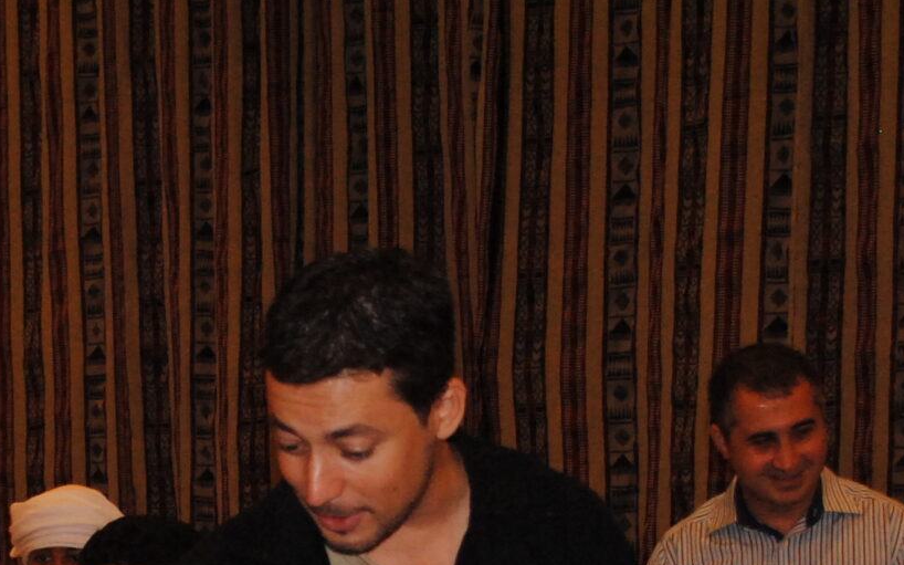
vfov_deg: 10.9
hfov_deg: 17.9
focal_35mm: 115
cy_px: 852
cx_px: 112
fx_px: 2833
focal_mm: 24
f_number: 4
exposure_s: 1/80
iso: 800
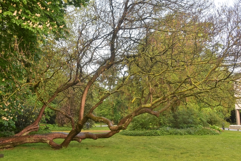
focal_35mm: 36
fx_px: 241
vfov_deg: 36.9
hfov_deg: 53.1
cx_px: 120
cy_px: 80
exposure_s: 1/60
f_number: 10
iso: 400
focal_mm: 24
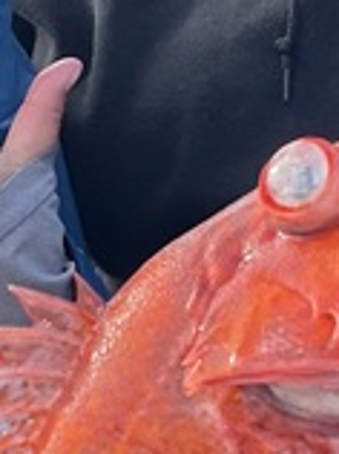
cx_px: 40
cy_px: 447
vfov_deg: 11.2
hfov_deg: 8.4
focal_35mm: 176
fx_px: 2304
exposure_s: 1/577
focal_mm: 5.1
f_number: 1.6
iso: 50
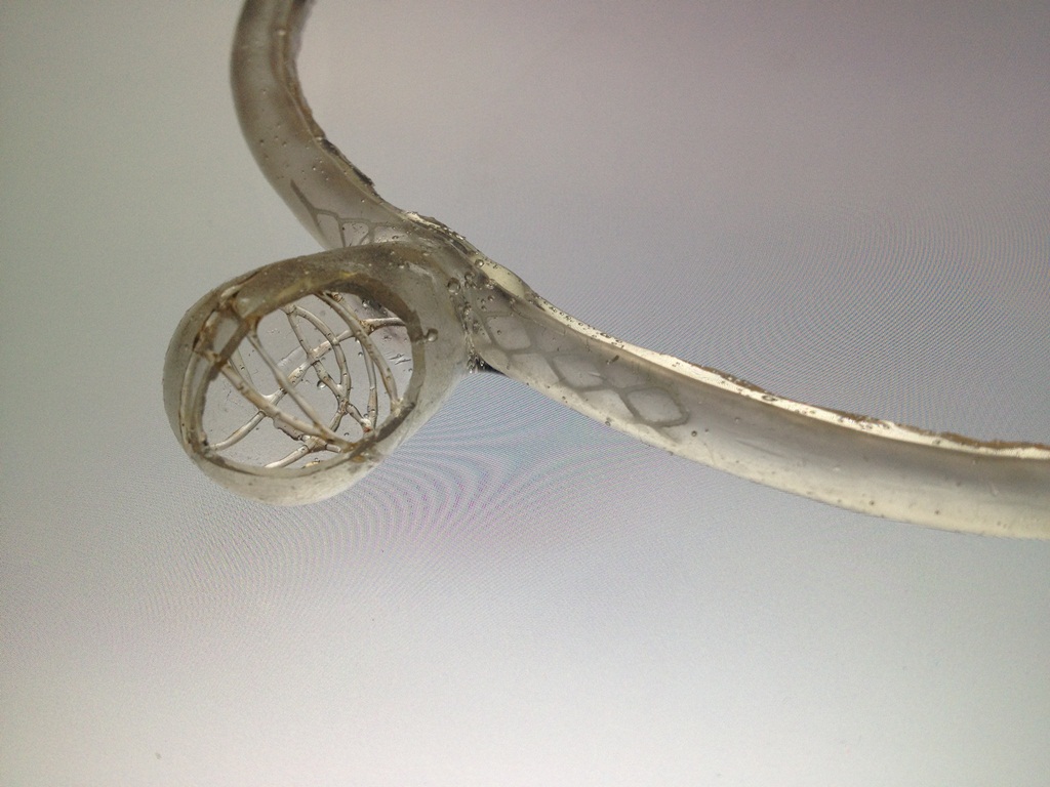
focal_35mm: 35
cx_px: 525
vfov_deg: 40.7
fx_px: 1062
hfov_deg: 52.6
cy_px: 394
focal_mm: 4.28
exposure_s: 1/60
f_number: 2.4
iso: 64
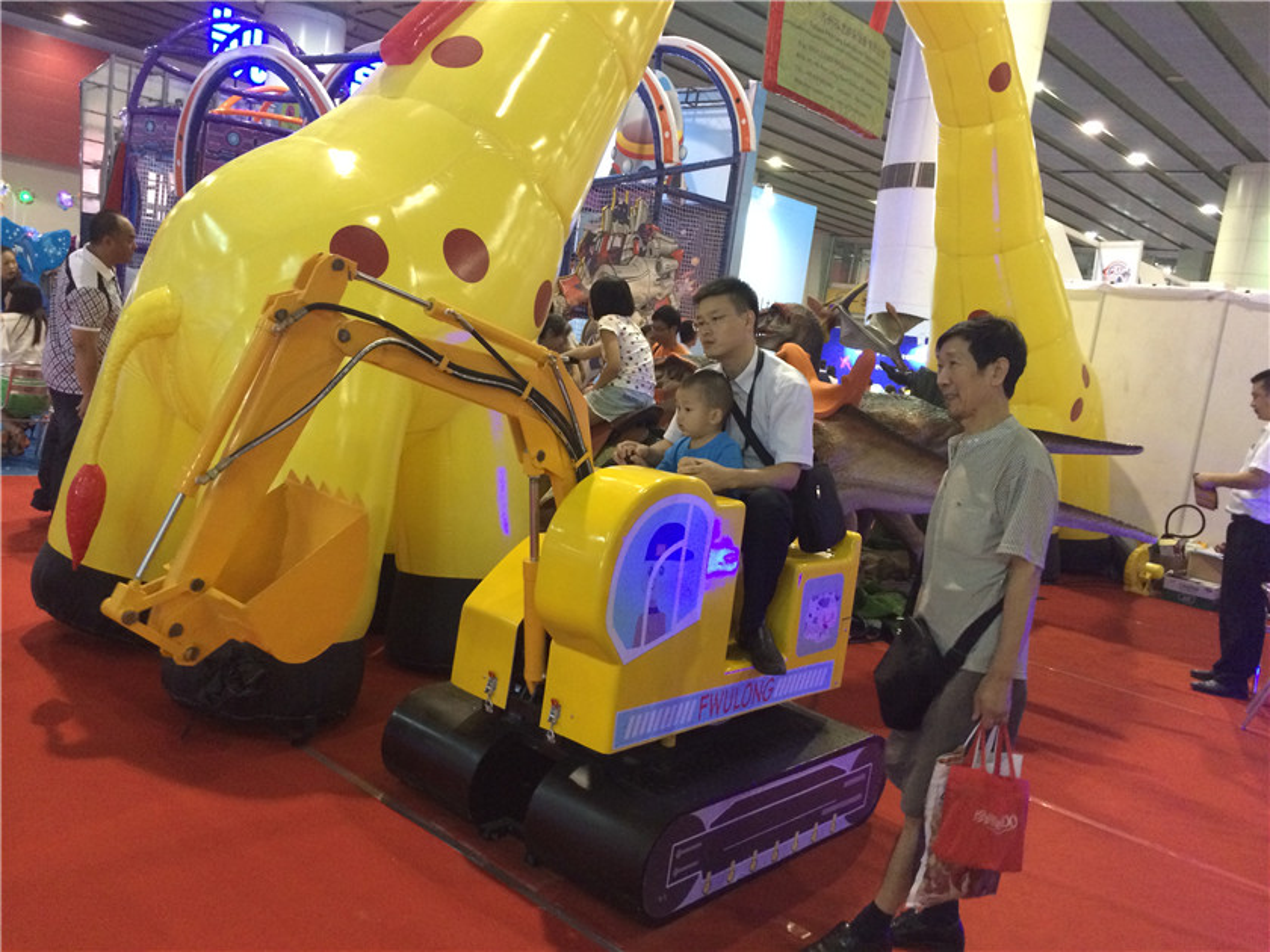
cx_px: 635
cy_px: 476
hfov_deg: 60.0
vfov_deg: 46.8
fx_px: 1101
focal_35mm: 30
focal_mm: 4.12
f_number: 2.2
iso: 320
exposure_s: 1/17
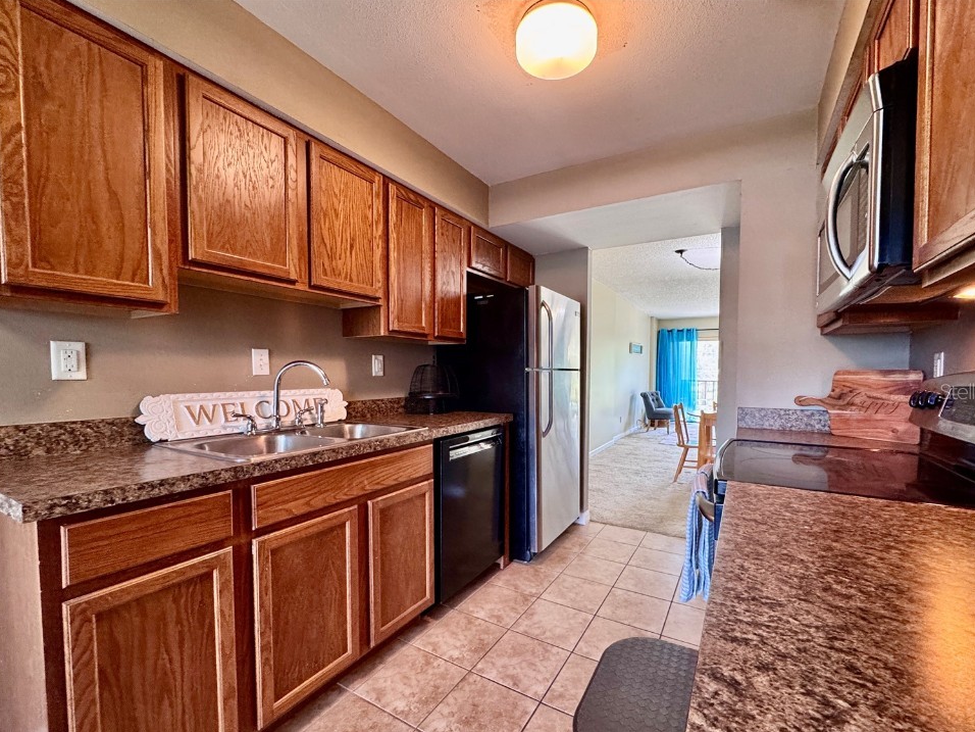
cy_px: 391
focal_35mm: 15
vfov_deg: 81.6
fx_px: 422
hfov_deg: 98.1
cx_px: 514
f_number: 2.2
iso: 320
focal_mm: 2.22
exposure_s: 1/60
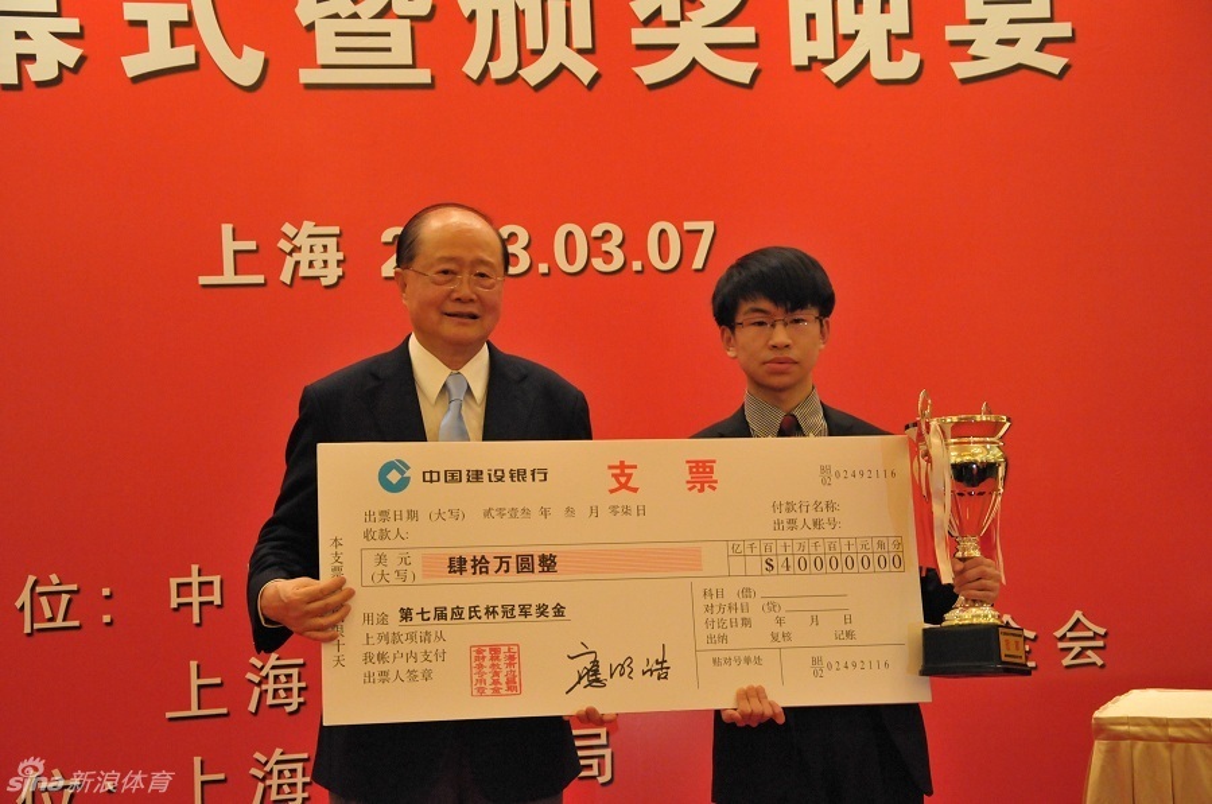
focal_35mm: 68
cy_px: 402
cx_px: 606
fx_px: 2269
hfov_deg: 29.9
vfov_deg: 20.1
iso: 3200
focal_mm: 45
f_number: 4.8
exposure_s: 1/60
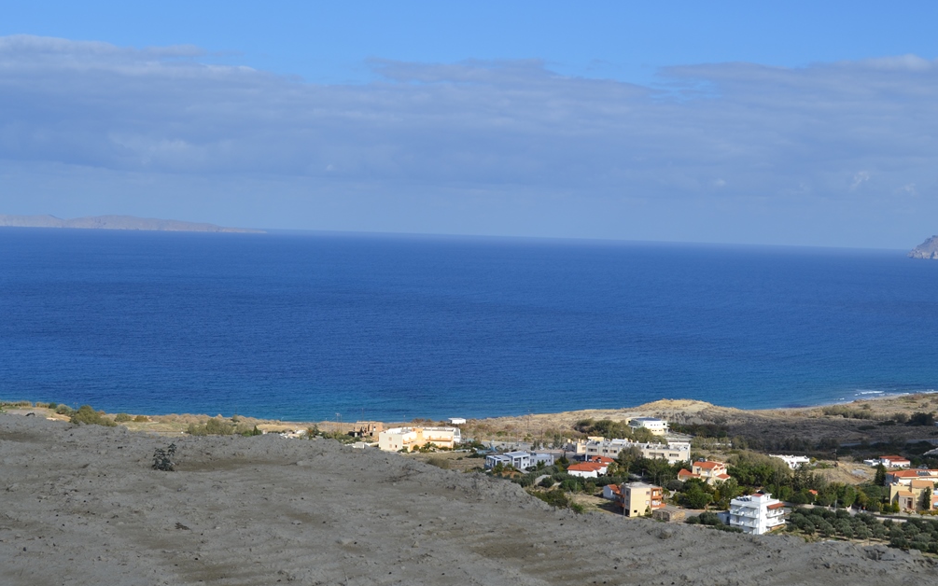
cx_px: 476
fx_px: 1394
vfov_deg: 23.8
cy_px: 297
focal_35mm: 55
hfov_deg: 37.2
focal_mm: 35
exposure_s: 1/320
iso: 100
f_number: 9
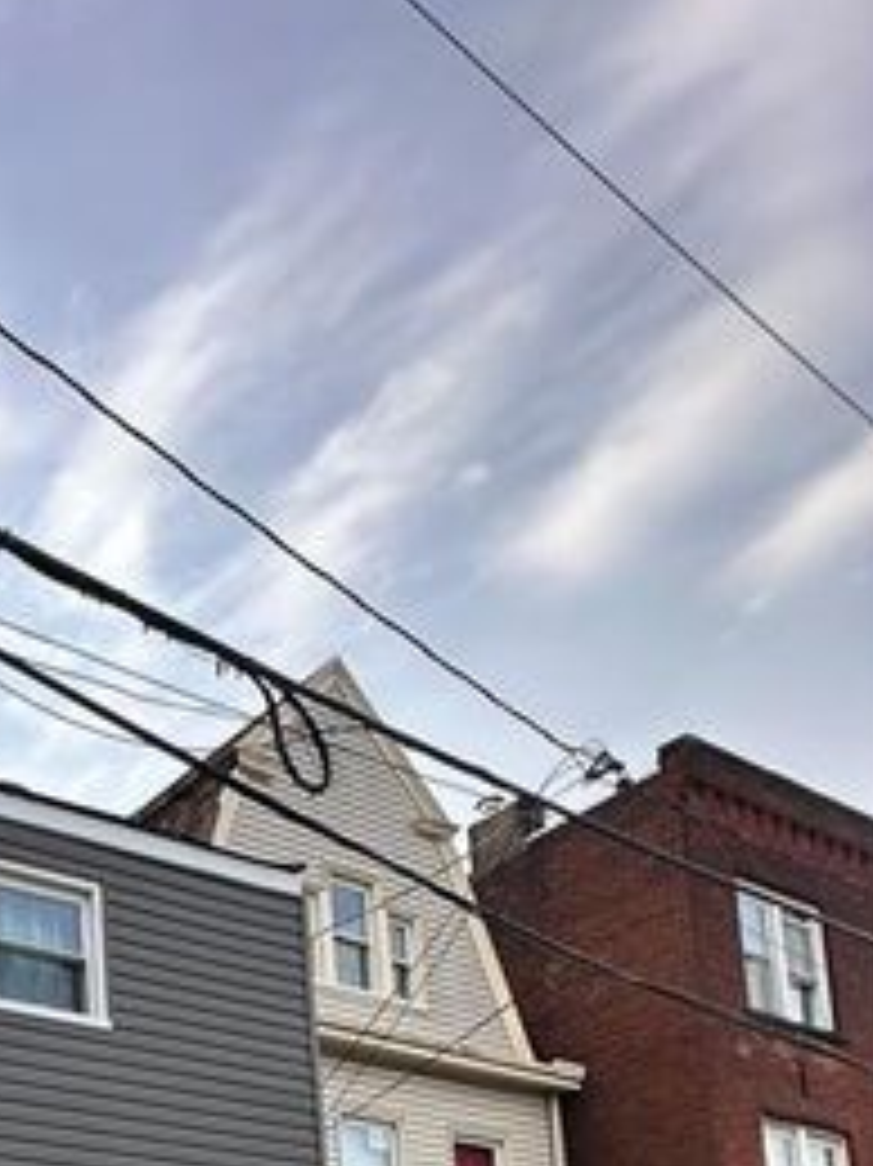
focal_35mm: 36
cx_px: -243
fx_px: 1212
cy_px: 1380
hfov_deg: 31.3
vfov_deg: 38.7
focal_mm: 2.22
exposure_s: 1/311
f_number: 2.2
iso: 40
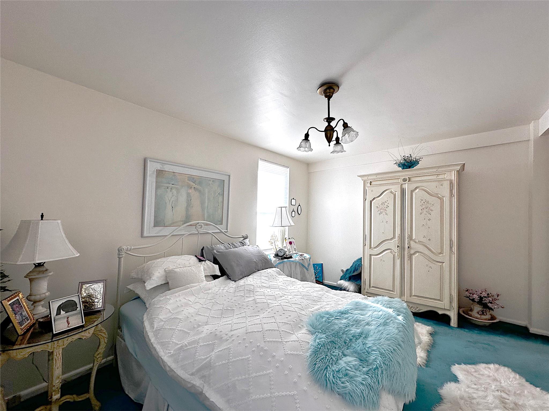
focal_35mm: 14
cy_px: 206
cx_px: 274
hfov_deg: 102.1
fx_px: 222
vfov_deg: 85.7
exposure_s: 1/99
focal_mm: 2.22
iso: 64
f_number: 2.2
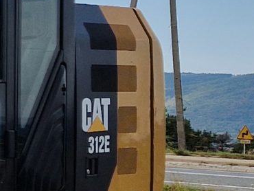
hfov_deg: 9.8
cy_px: 58
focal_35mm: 159
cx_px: -484
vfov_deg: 9.3
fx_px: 1167
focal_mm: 5.4
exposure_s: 1/1232
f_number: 1.8
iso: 50
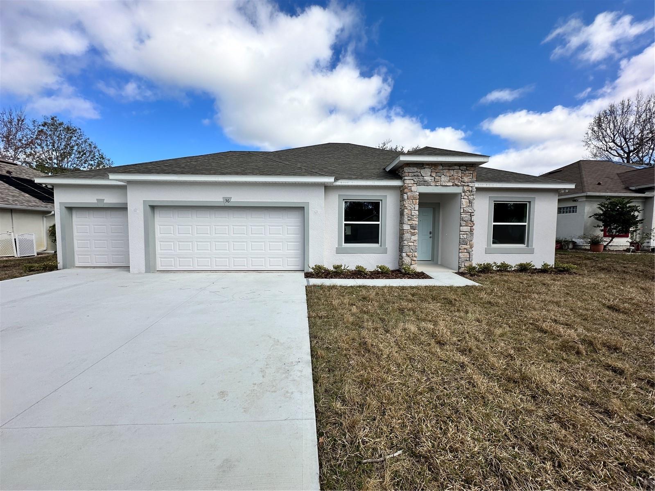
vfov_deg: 85.7
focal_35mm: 14
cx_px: 328
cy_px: 246
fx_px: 265
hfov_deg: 102.1
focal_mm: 2.22
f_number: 2.2
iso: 50
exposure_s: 1/2132
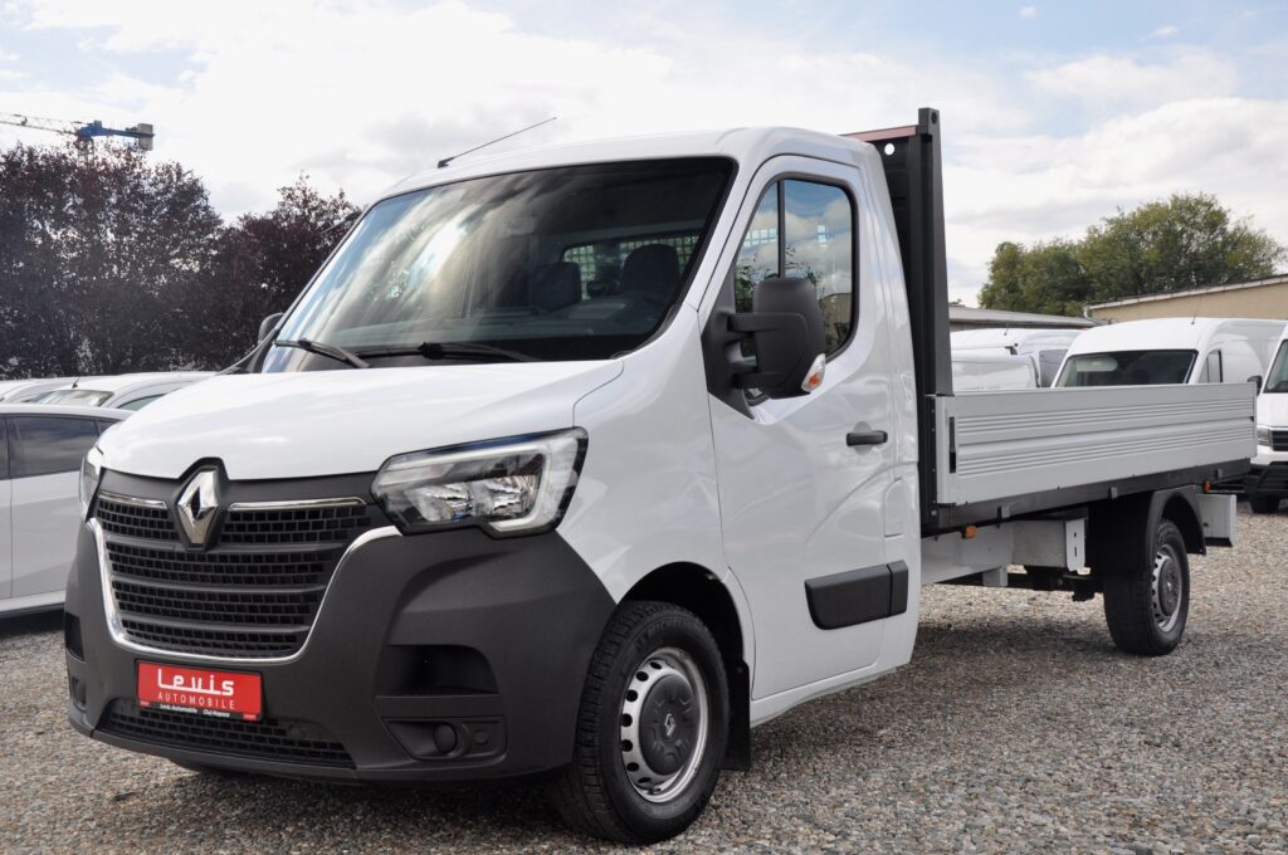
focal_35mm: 45
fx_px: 1608
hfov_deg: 43.7
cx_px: 644
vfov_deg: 29.8
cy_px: 428
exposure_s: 1/320
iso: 500
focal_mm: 30
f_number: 9
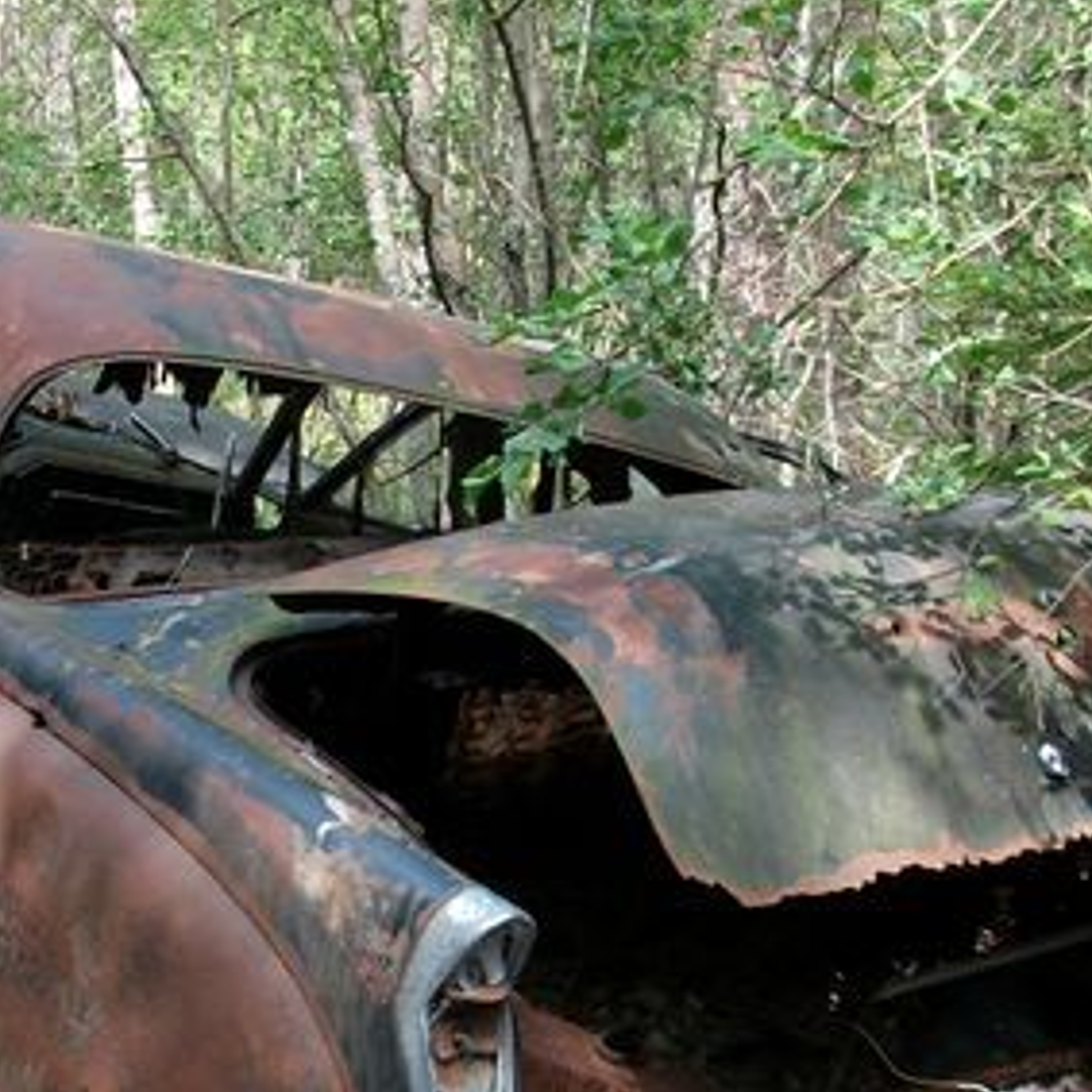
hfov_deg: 26.6
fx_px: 2284
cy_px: 725
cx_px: 305
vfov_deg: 26.7
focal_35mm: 64
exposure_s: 1/98.3
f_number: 2.9
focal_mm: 5.7
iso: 80
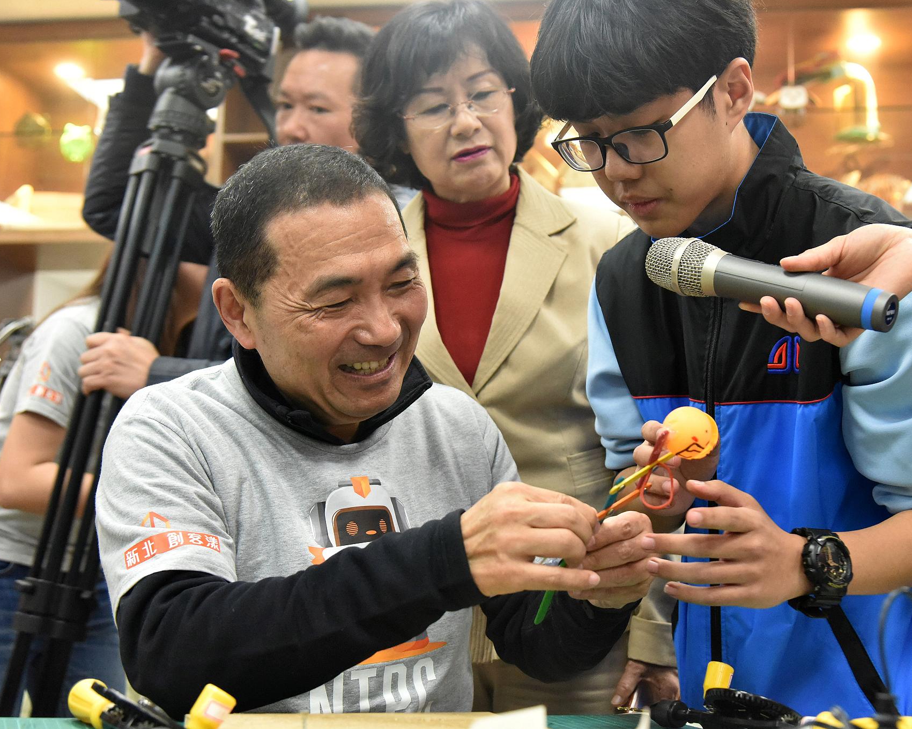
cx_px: 515
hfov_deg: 36.0
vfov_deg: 29.1
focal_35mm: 52
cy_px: 364
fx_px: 1403
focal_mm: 46
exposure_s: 1/100
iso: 4500
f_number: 5
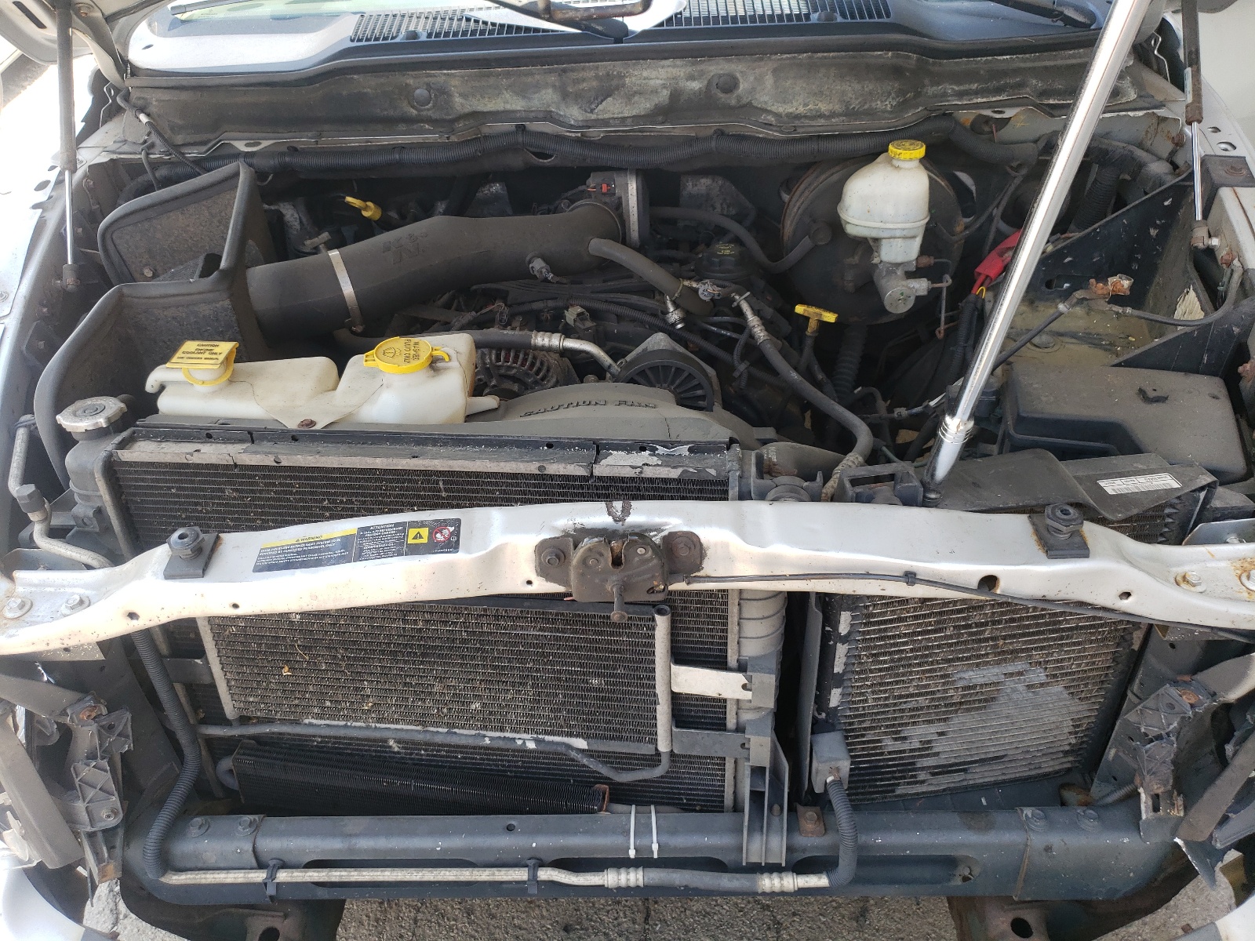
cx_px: 628
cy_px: 470
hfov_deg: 67.3
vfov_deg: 53.1
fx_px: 943
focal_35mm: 26
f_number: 1.5
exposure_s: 1/270
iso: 50
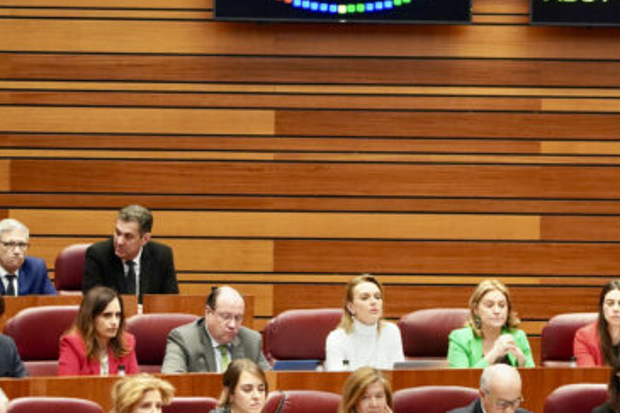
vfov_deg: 6.4
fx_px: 3718
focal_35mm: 216
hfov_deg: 9.5
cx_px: 476
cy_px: 265
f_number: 4
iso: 6400
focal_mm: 105
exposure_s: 1/320
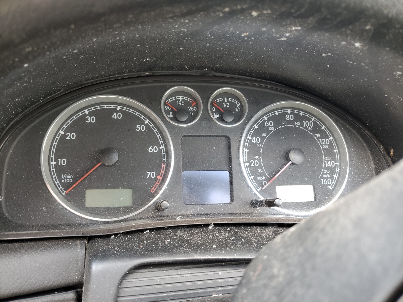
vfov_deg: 53.1
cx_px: 202
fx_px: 303
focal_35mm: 26
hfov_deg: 67.3
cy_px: 151
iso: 62
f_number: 1.5
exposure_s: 1/60.2
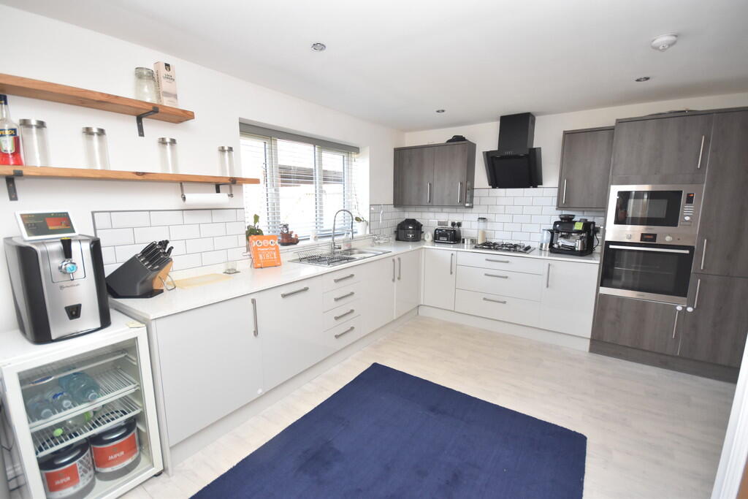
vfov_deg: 77.3
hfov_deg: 100.4
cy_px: 250
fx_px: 312
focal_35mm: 15
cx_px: 374
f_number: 4
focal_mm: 10
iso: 800
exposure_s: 1/125
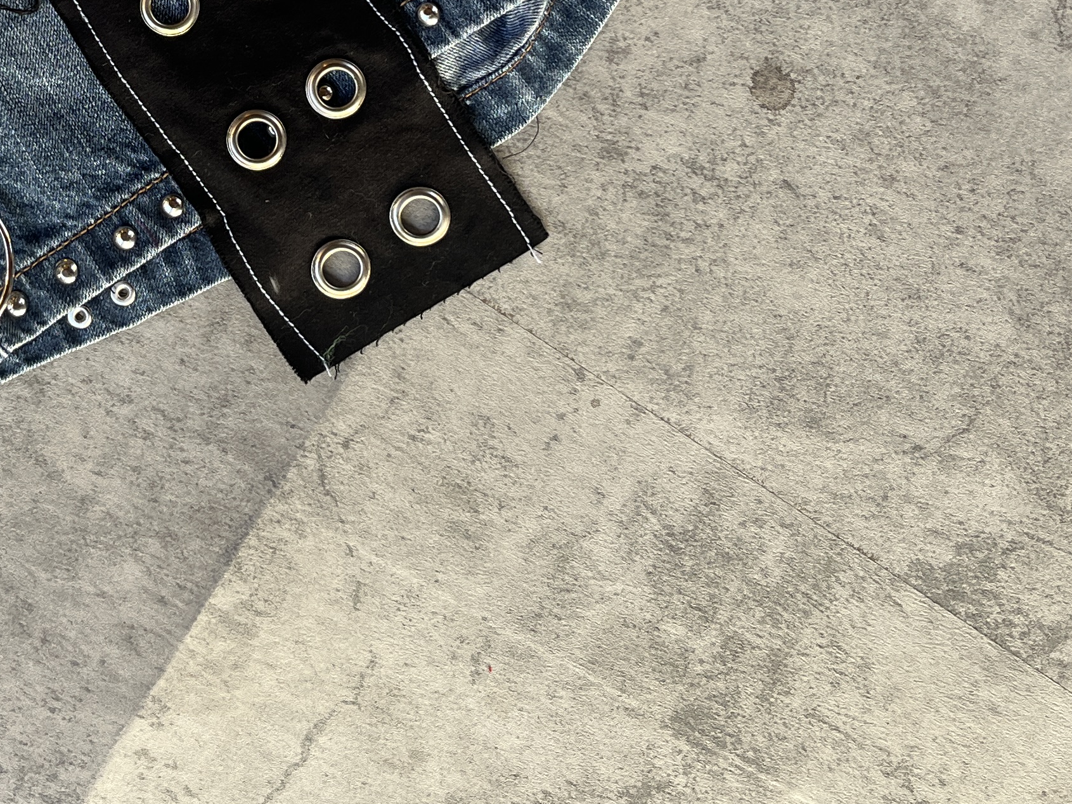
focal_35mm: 62
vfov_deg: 22.8
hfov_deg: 30.0
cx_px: 127
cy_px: 10
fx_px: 1920
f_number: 1.6
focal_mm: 5.1
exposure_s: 1/122
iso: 50
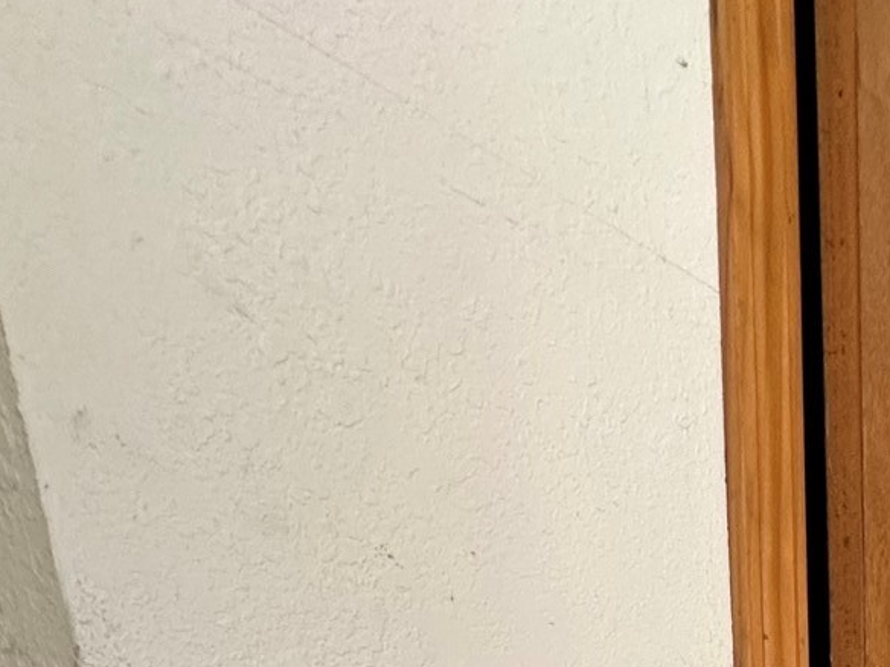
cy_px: 1374
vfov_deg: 18.4
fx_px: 1183
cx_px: 1056
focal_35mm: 46
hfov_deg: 33.8
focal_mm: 2.22
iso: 125
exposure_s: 1/99
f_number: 2.2
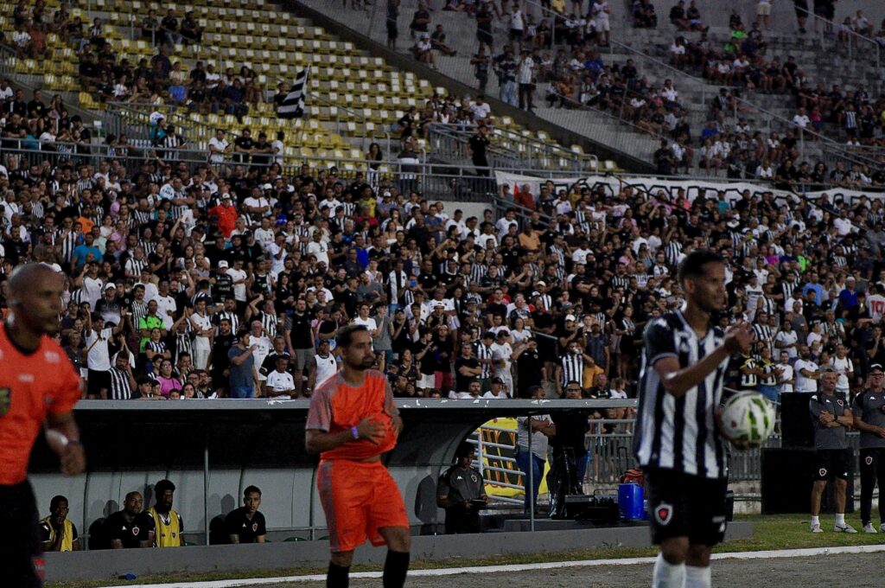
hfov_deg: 13.1
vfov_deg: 8.7
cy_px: 294
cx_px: 442
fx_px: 3867
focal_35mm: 158
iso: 2000
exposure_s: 1/1250
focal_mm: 105
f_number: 2.8
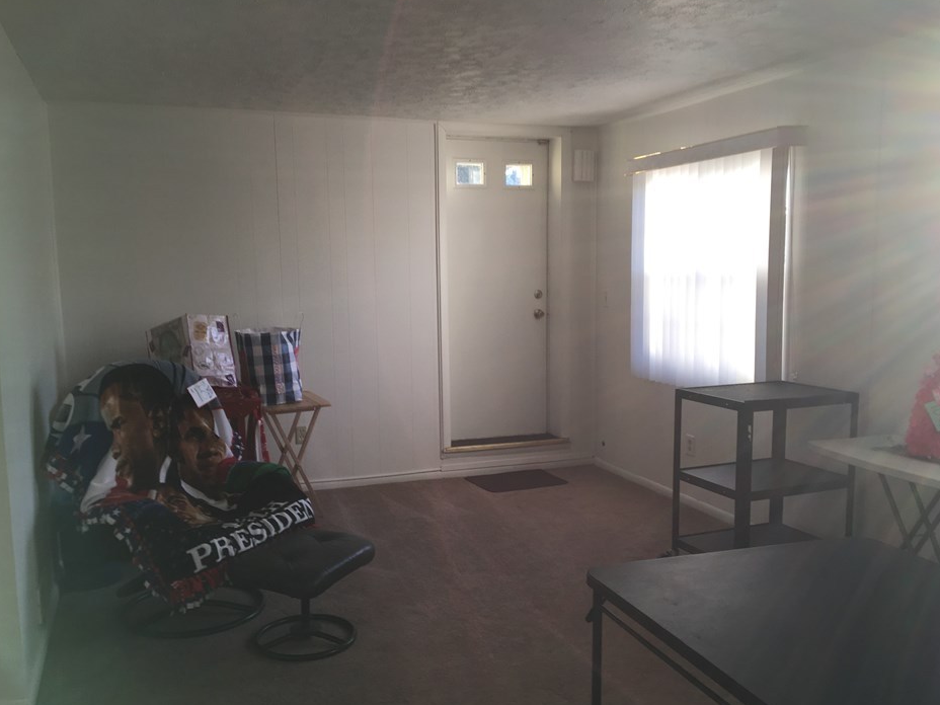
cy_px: 378
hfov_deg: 56.8
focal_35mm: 32
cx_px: 461
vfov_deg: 44.1
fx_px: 869
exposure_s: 1/60
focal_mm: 4.15
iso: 25
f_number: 2.2
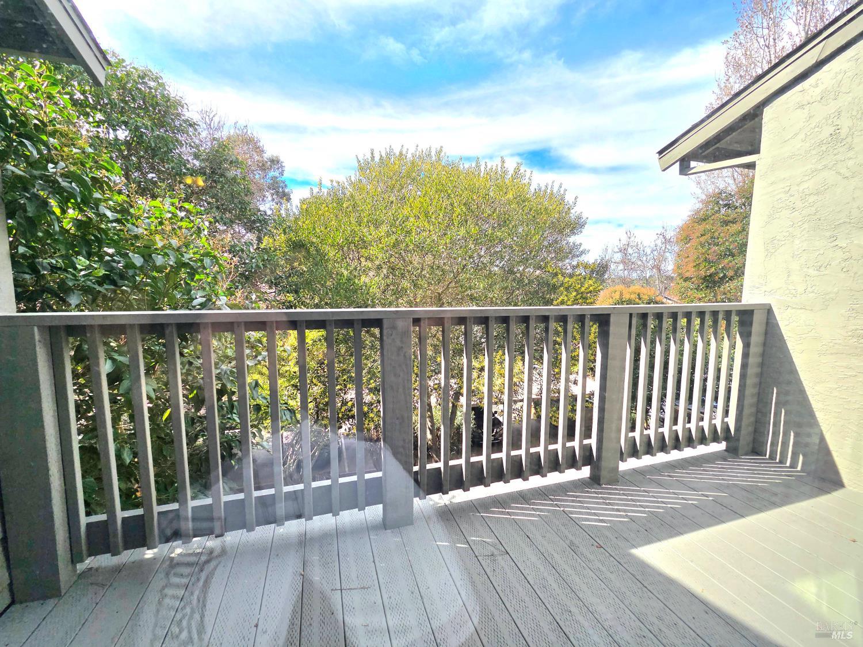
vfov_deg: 89.9
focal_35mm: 13
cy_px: 324
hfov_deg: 106.2
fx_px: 324
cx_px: 432
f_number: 2.2
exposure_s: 1/1111
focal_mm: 2.2
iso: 50
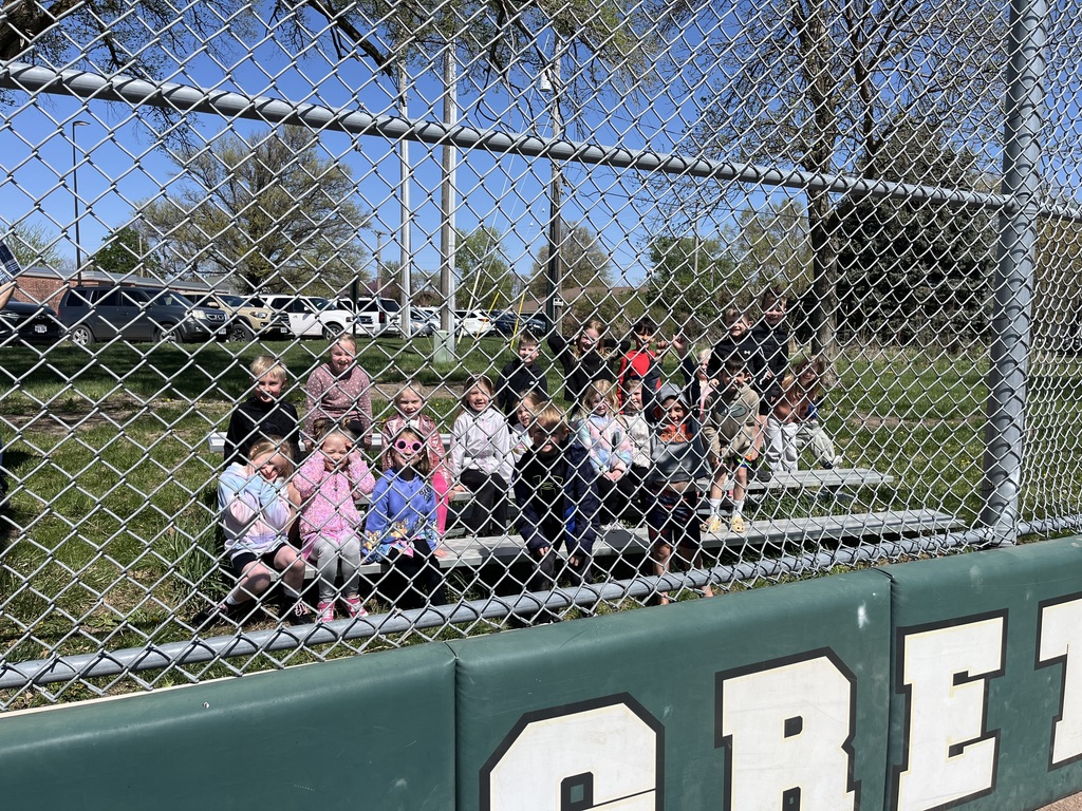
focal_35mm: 26
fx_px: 813
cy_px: 406
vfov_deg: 53.1
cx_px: 541
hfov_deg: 67.3
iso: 50
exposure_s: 1/4310
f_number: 1.6
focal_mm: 5.1
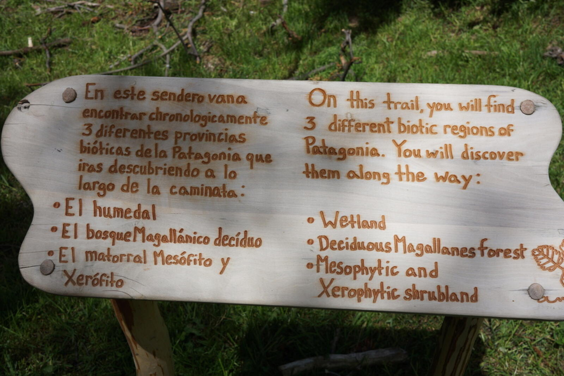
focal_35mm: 37
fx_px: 580
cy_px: 188
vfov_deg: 35.9
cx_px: 282
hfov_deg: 51.9
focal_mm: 25
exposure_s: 1/500
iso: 100
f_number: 8
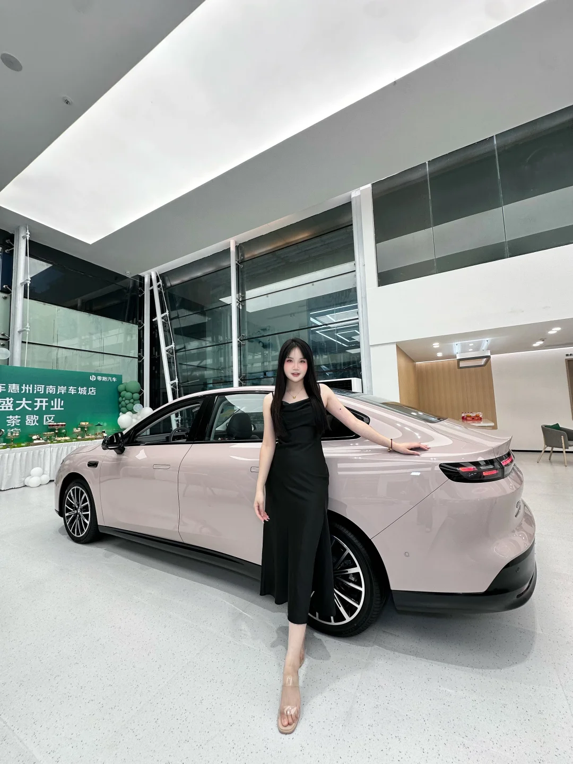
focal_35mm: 14
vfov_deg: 102.1
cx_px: 286
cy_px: 382
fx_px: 309
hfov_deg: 85.7
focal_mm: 2.22
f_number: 2.2
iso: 80
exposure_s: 1/150
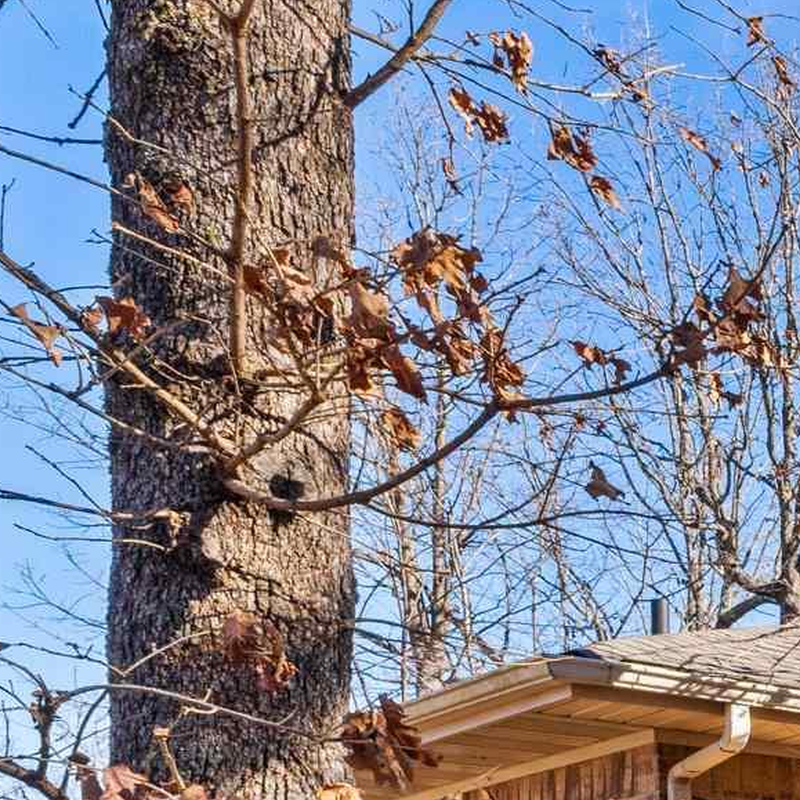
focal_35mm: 55
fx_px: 1438
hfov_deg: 18.5
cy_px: 991
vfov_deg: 27.0
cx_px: 1640
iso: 320
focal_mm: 10
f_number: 8
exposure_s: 1/100
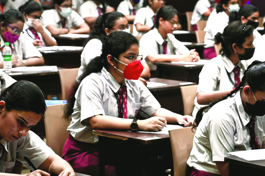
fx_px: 1118
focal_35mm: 152
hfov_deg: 13.5
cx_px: 115
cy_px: 115
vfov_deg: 9.0
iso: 1600
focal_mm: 70
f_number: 4
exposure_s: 1/200
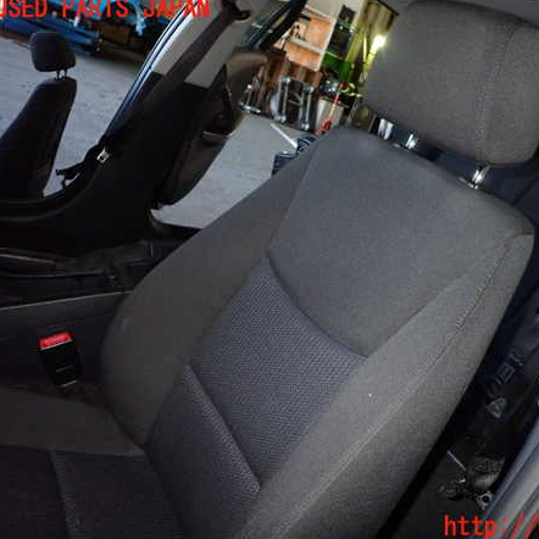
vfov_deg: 54.0
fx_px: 528
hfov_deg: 53.1
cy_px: 268
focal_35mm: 30
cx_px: 354
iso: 640
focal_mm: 4.5
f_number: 5.6
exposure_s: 1/30
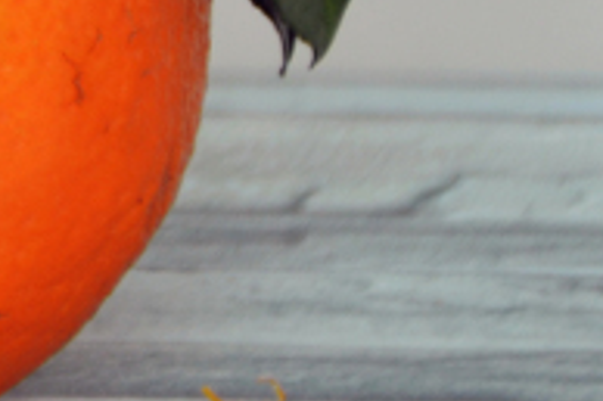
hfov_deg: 3.0
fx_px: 11380
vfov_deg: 2.0
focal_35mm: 680
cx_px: -600
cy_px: -364
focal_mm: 86
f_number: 5.3
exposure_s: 1/8
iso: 320
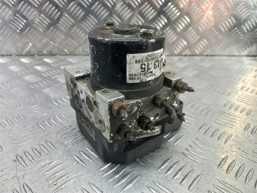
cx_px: 128
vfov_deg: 54.9
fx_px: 186
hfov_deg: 69.4
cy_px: 96
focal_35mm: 25
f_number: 1.8
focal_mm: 4.6
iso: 100
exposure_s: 1/50
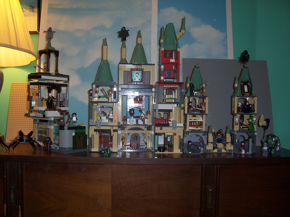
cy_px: 108
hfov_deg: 54.0
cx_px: 145
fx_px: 285
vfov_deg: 41.8
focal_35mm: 34
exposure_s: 1/60
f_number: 2.7
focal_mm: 5.6
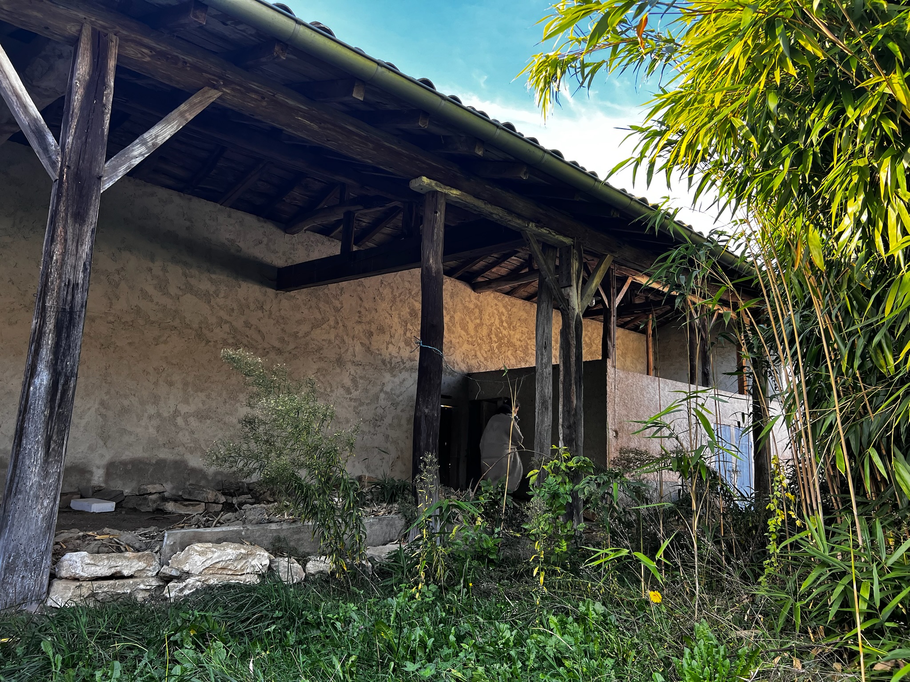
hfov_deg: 67.3
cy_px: 341
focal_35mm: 26
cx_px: 455
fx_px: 683
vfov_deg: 53.1
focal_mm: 5.7
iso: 50
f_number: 1.5
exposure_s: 1/163
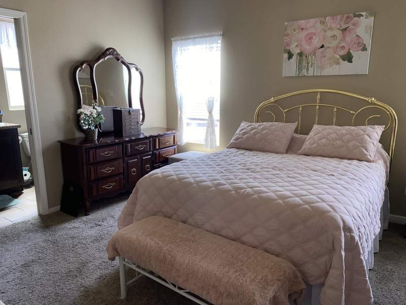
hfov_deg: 67.3
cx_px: 203
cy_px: 152
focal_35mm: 26
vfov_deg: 53.1
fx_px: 305
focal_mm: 4.25
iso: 32
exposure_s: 1/73
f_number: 1.8
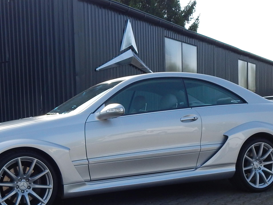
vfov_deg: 27.0
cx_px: 105
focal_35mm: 53
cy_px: 161
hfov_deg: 36.0
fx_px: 418
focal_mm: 4
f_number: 3
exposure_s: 1/800
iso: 125
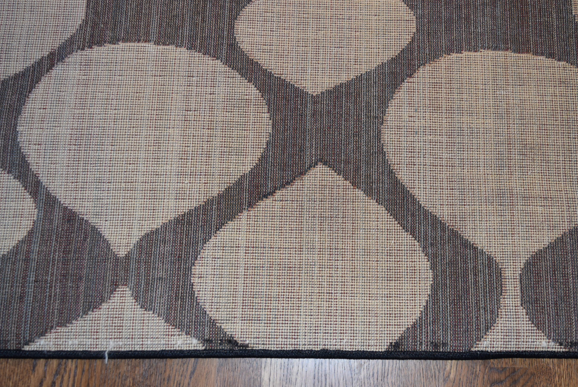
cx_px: 358
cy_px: 172
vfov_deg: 29.3
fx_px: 739
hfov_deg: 42.4
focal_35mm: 46
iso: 800
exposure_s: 1/80
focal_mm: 24
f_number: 4.5
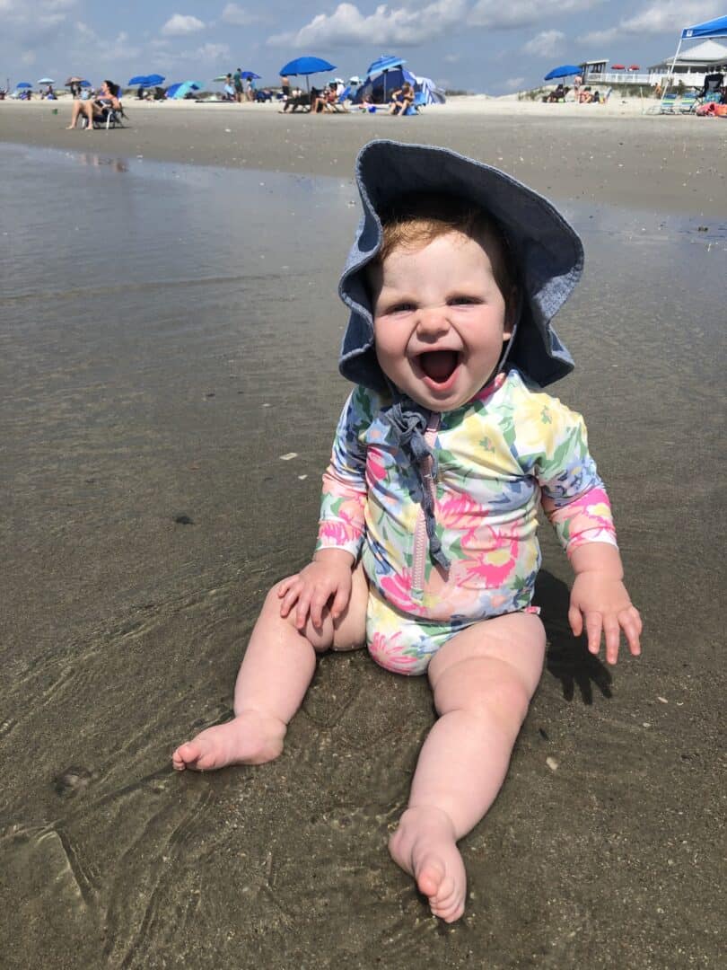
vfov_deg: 63.4
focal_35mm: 28
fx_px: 784
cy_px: 485
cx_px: 364
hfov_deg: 49.7
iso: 25
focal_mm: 3.99
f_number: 1.8
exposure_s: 1/3472
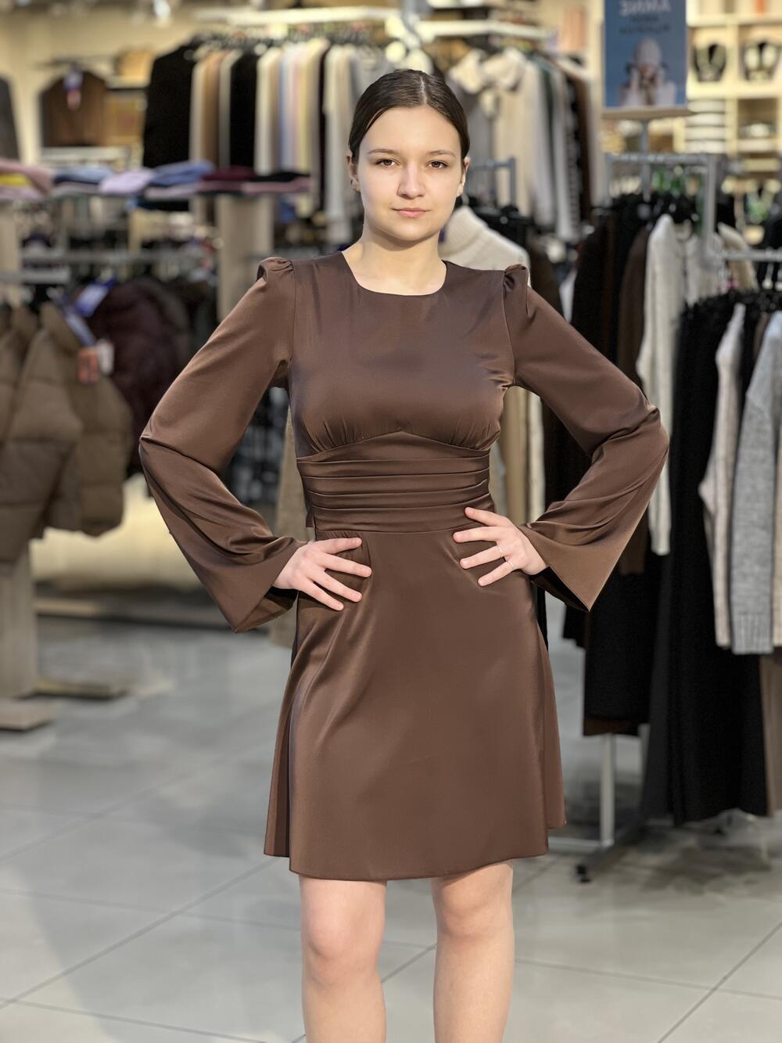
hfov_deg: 19.1
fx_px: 2319
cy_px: 522
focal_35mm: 77
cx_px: 391
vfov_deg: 25.3
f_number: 2.8
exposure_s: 1/33
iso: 160
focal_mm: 9
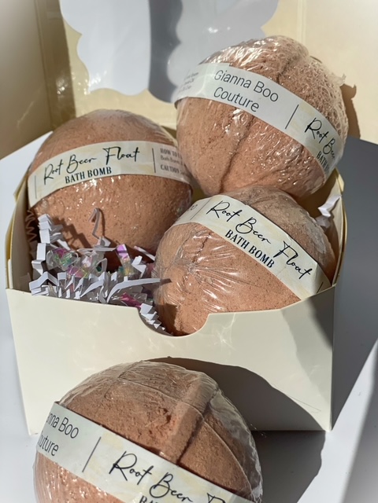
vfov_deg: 36.8
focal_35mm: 52
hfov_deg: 28.0
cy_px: 252
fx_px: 757
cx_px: 189
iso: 25
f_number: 2
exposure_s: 1/7937
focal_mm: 6
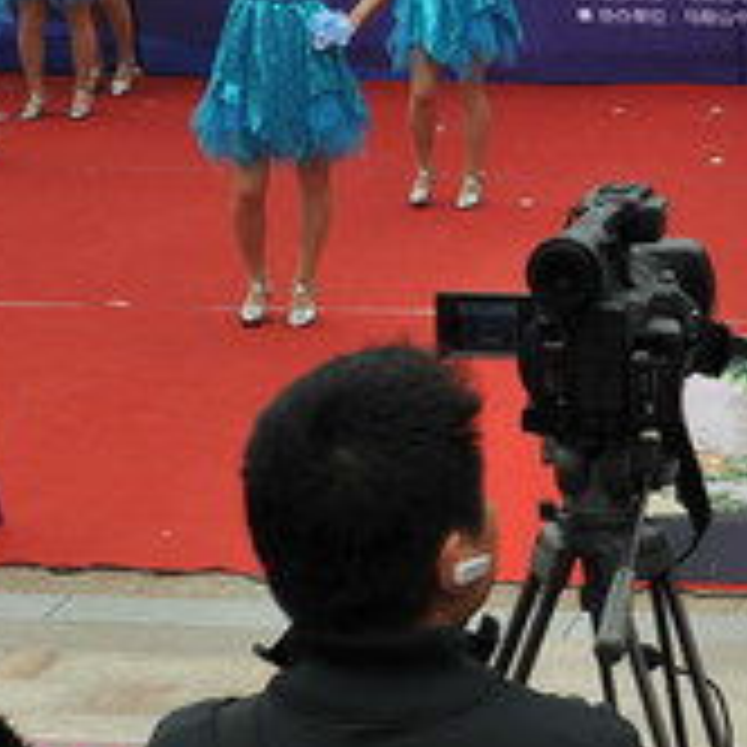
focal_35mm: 131
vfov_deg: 13.2
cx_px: 976
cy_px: 104
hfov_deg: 12.9
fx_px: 3198
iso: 500
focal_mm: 32
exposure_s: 1/500
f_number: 8
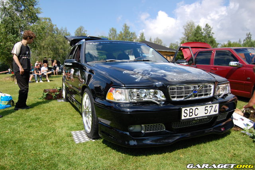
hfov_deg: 67.4
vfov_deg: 47.9
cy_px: 85
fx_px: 191
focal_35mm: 27
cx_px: 128
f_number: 4.5
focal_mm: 18
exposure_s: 1/4000
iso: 800
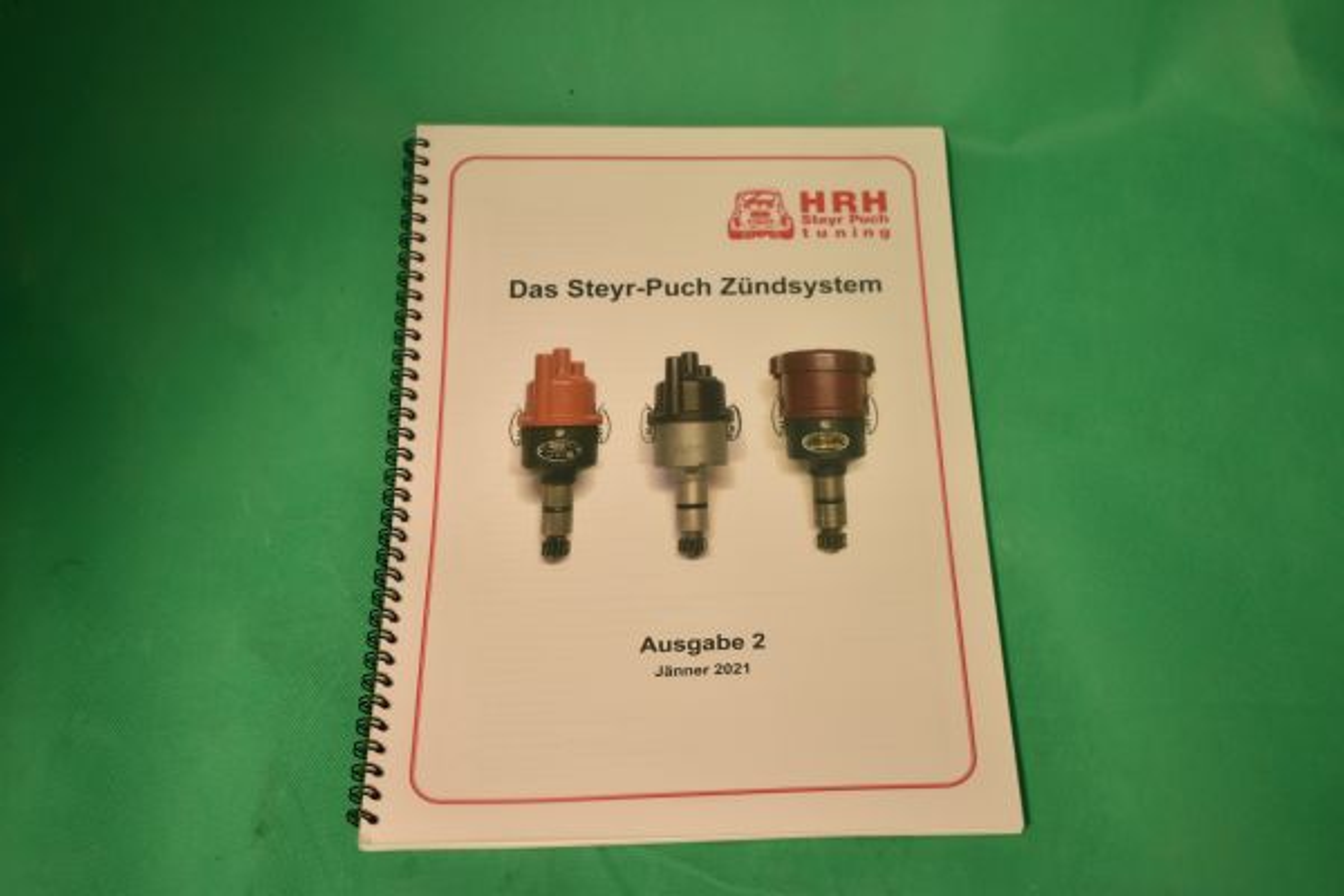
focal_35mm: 48
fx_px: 1792
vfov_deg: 28.1
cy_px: 448
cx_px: 672
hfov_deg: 41.1
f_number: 4.5
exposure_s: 1/60
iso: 100
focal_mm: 32
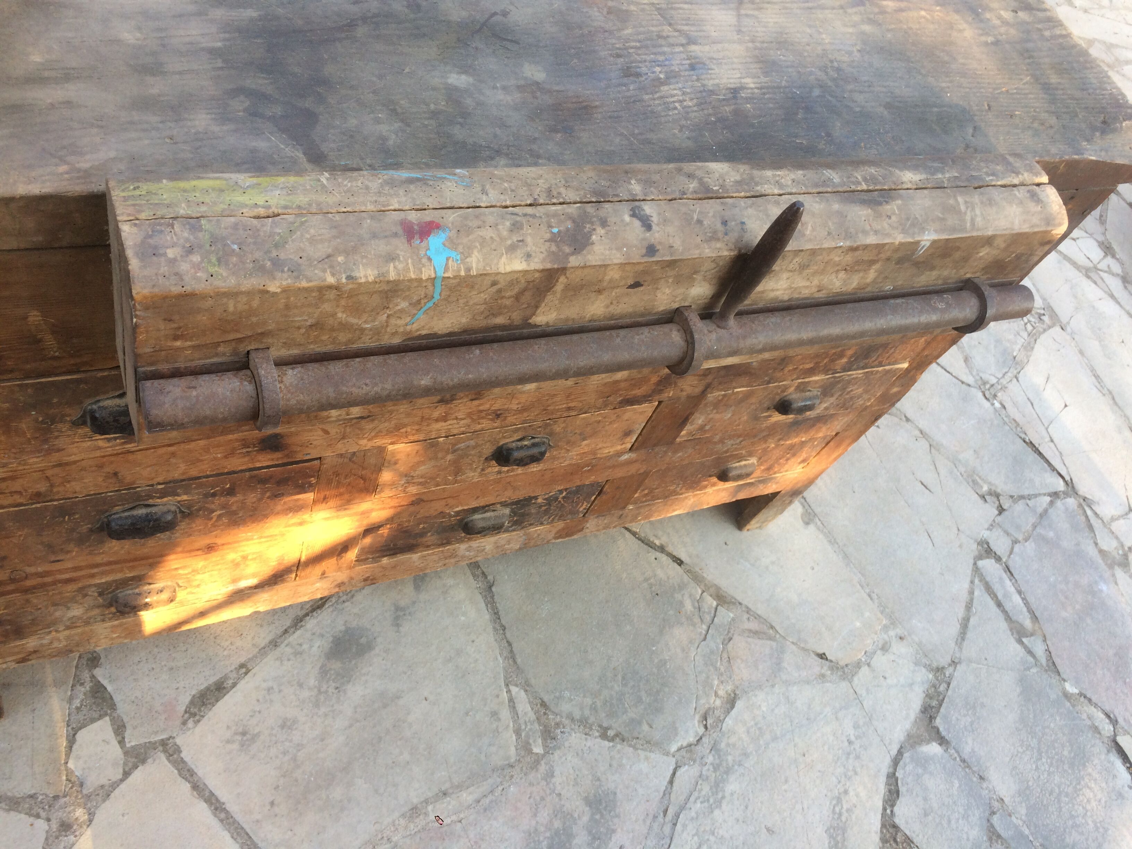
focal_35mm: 29
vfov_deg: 48.2
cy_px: 424
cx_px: 566
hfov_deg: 61.7
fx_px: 948
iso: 50
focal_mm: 4.15
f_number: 2.2
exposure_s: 1/100
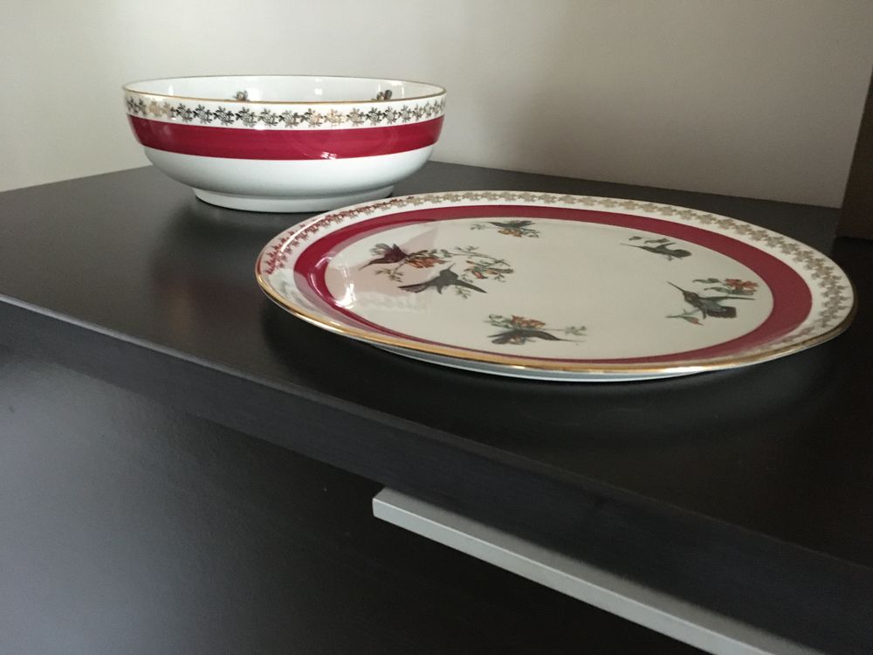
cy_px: 328
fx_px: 731
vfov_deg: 48.2
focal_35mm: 29
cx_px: 436
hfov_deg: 61.7
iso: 320
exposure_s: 1/17
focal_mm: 4.15
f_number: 2.2
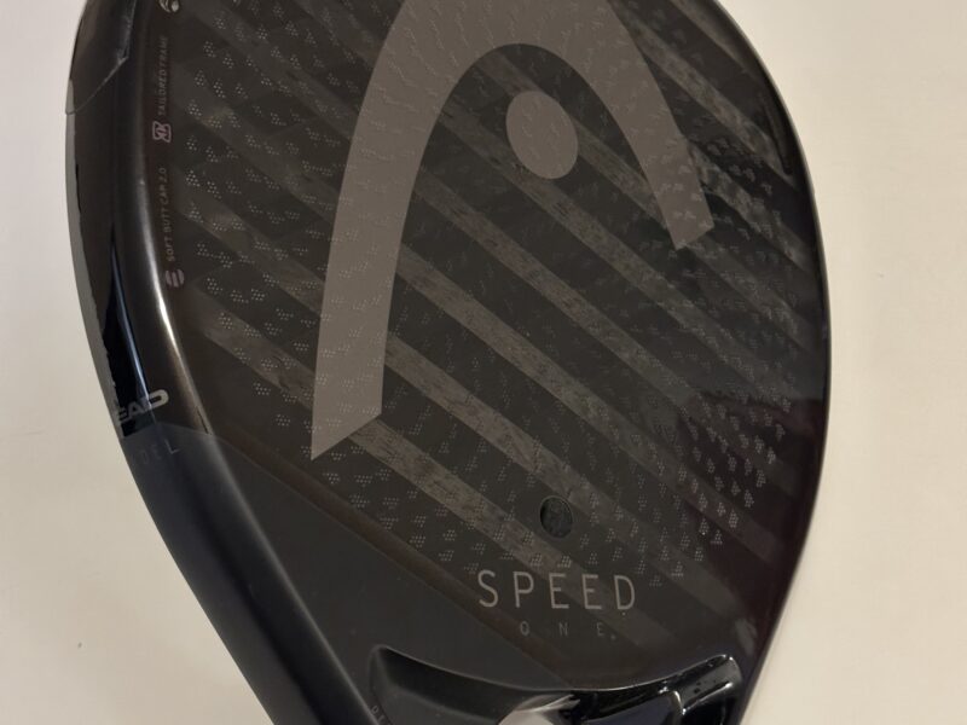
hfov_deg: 39.7
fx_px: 1341
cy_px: 362
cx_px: 484
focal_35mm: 48
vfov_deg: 30.3
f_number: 1.78
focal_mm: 6.86
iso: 320
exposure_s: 1/33
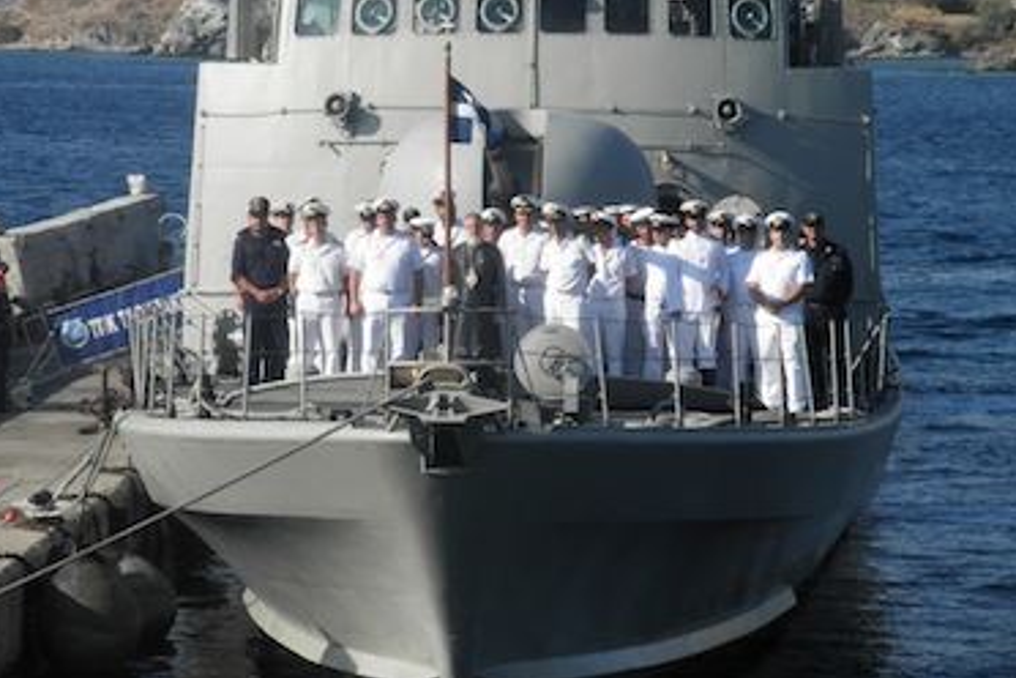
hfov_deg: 9.9
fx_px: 5870
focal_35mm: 208
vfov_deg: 6.6
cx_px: 503
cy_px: 299
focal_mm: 35
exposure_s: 1/320
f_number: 5.9
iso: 64
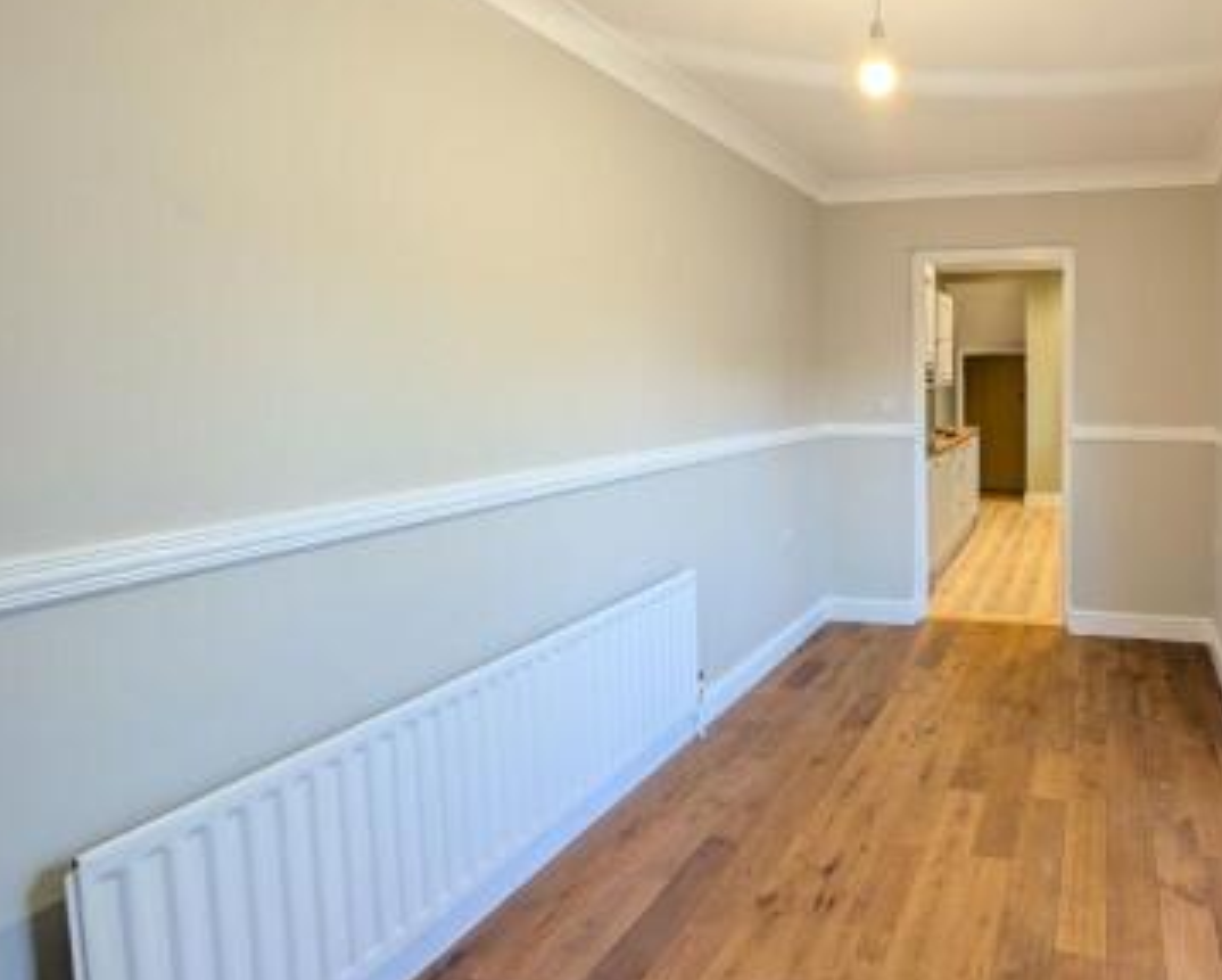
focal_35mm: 19
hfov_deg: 74.5
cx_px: 976
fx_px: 688
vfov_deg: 70.6
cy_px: 429
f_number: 1.7
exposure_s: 1/90.1
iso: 119
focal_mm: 2.02
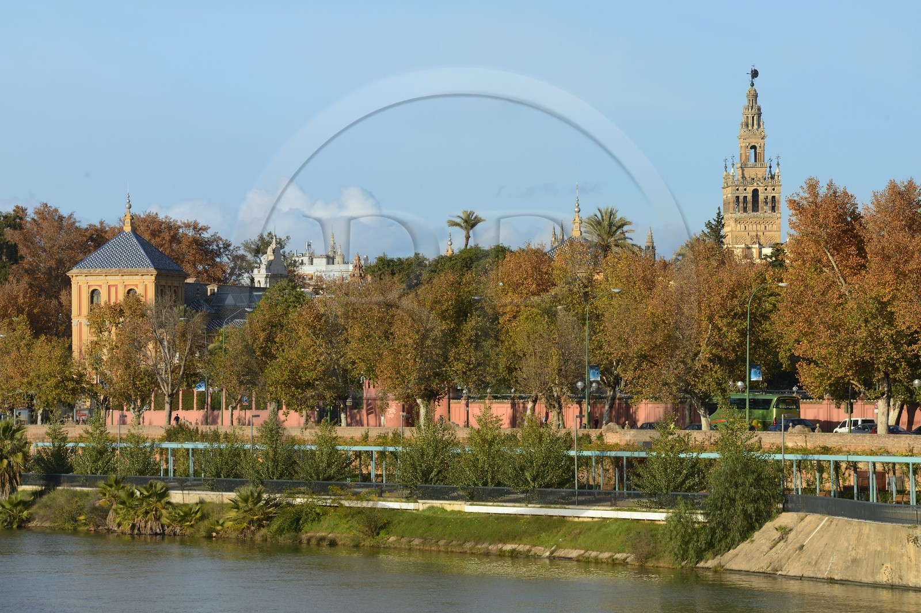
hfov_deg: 12.1
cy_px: 306
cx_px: 460
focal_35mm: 170
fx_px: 4347
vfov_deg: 8.1
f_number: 11
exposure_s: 1/250
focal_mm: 170
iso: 200
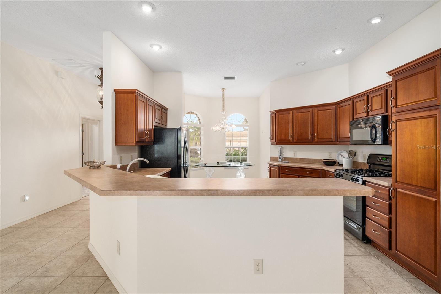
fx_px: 208
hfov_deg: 93.3
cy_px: 147
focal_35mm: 17
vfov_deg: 70.4
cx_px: 220
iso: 500
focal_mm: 17
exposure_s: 1/25
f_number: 8
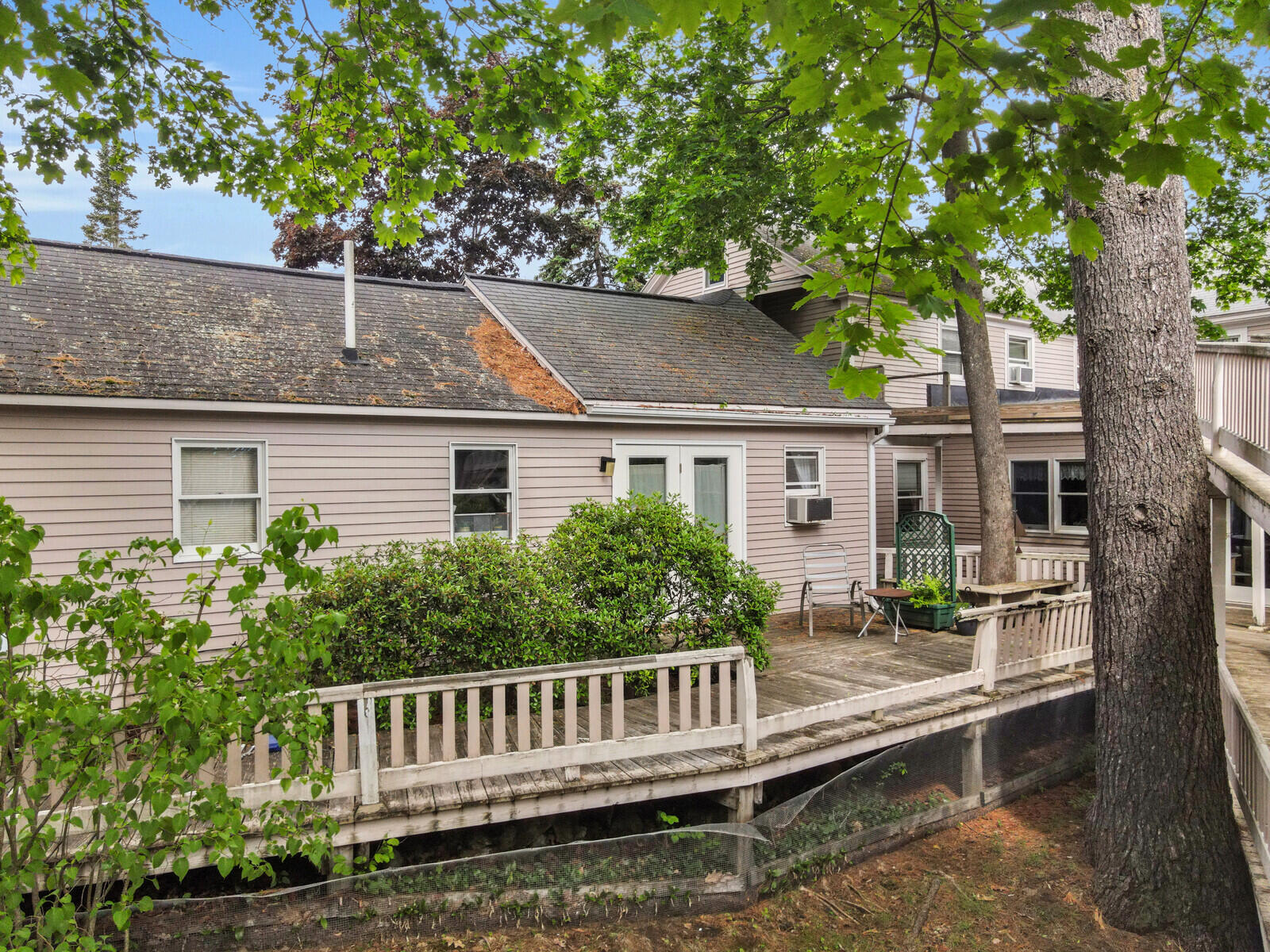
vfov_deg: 56.8
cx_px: 635
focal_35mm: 24
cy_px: 476
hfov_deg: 71.6
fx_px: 881
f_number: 2.8
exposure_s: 1/400
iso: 200
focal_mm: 4.5
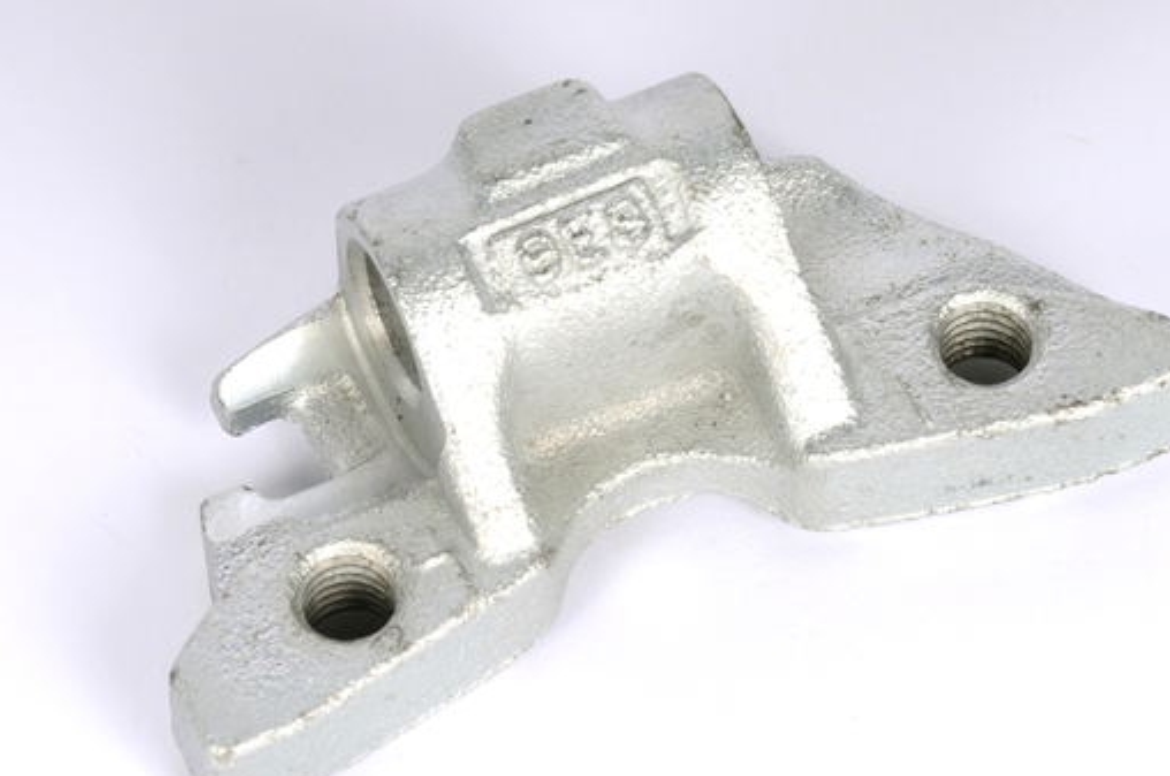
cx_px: 587
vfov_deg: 3.6
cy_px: 376
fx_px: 12265
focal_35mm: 378
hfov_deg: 5.5
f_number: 25
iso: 320
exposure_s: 1/200
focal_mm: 200
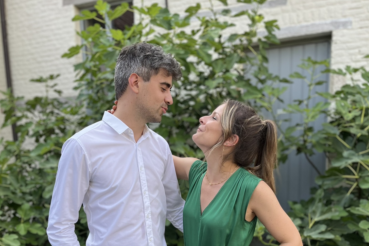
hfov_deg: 51.9
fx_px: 379
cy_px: 223
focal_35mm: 37
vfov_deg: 33.9
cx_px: 182
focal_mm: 5.1
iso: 50
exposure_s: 1/469
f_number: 1.6
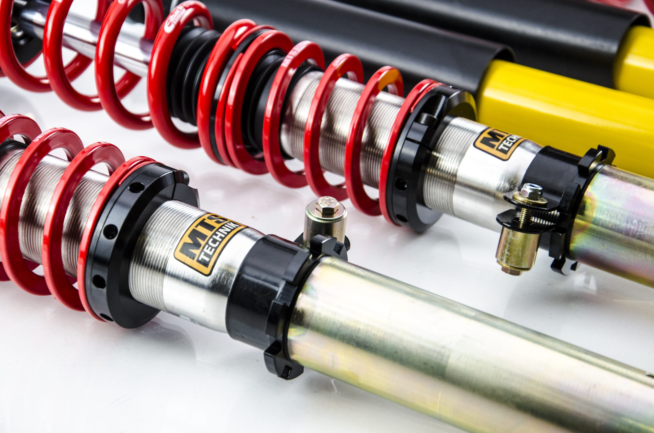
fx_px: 1795
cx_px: 327
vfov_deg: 13.8
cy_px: 216
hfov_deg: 20.7
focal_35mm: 99
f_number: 5.3
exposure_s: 1/100
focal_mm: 66
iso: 400
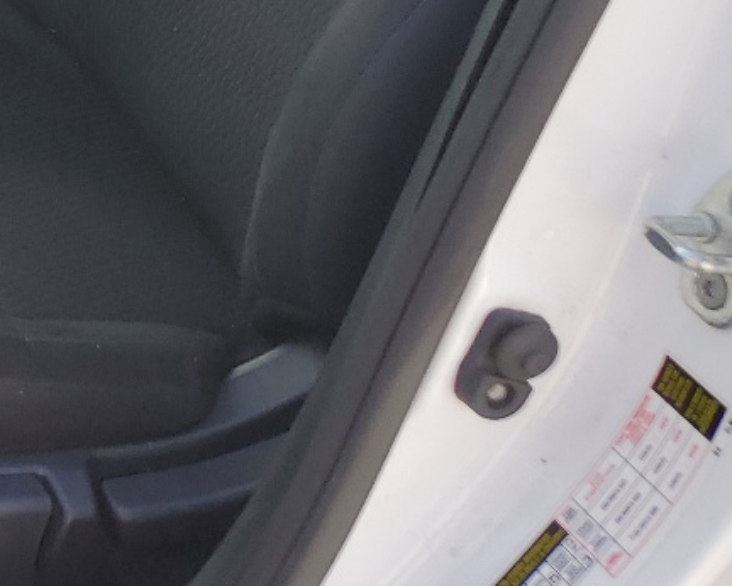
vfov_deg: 15.3
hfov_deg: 16.8
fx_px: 2037
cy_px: -247
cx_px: -590
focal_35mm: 94
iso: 50
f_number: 1.5
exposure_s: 1/455
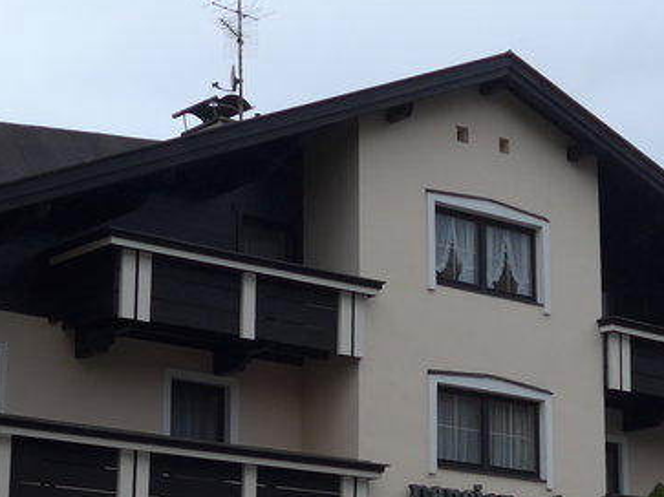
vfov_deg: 15.3
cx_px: 273
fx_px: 1841
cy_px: 404
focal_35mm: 96
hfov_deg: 20.4
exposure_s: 1/80
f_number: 2
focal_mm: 6
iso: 80
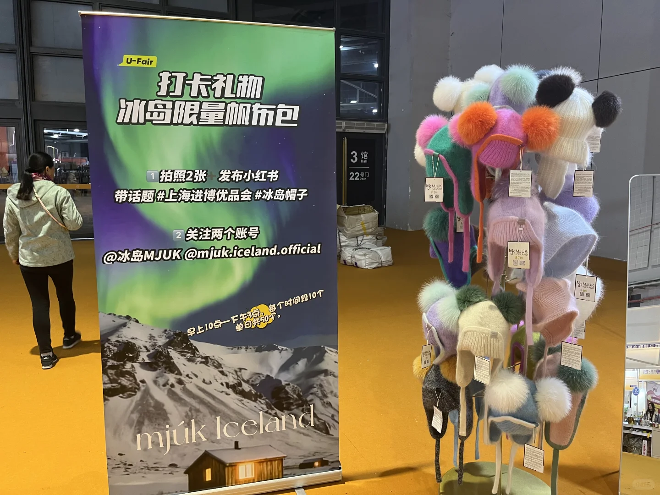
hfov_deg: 67.3
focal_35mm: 26
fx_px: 496
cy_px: 248
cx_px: 330
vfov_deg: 53.1
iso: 160
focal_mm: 5.1
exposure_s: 1/50
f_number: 1.6
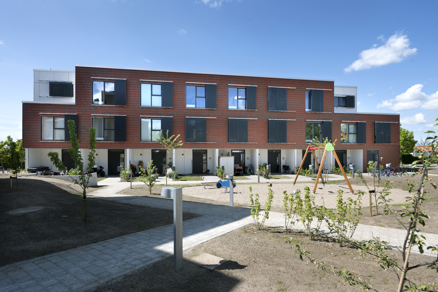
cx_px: 219
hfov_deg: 86.9
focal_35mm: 19
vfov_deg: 64.6
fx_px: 231
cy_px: 146
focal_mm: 19
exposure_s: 1/160
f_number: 9
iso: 80
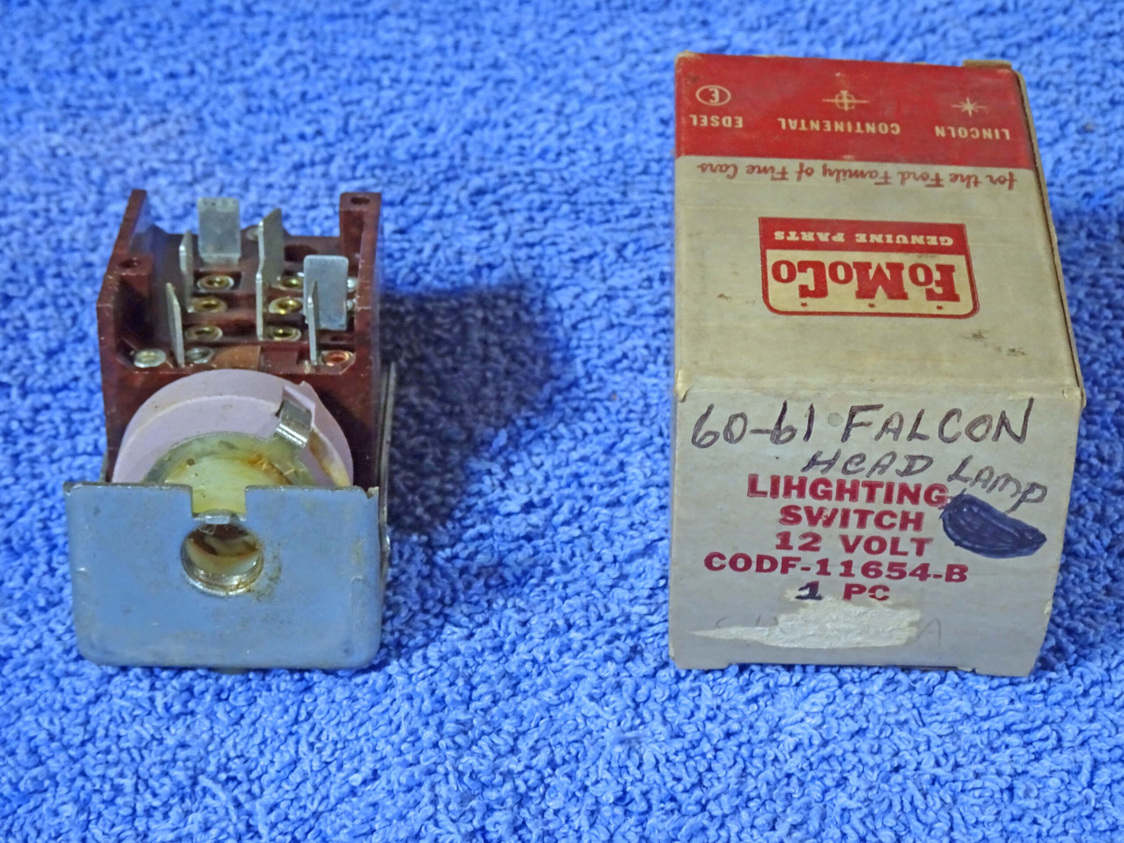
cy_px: 422
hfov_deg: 27.8
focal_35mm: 70
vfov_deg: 21.0
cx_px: 562
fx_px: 2273
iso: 800
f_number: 5
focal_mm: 12.01
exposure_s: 1/15
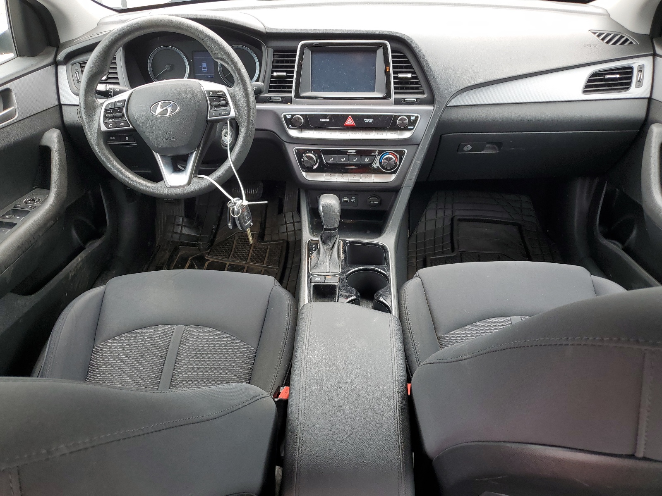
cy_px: 248
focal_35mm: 26
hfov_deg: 67.3
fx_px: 497
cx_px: 331
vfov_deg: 53.1
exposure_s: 1/222
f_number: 1.5
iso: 50
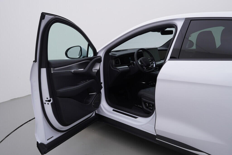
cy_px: 78
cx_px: 116
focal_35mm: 36
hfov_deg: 53.1
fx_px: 232
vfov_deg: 36.9
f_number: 4.5
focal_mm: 24
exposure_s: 1/100
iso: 125
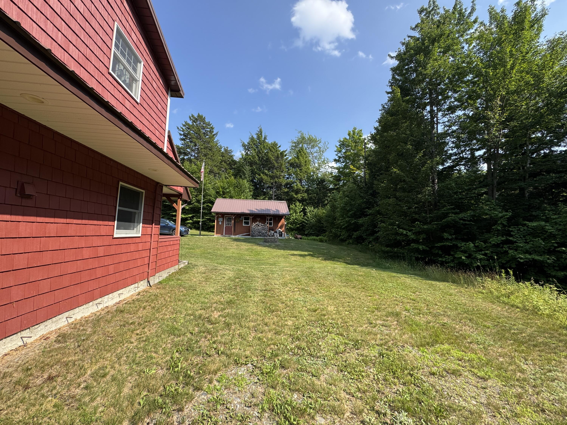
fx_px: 229
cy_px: 212
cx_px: 284
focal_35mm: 14
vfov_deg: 85.7
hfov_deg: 102.1
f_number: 2.2
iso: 40
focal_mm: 2.22
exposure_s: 1/763
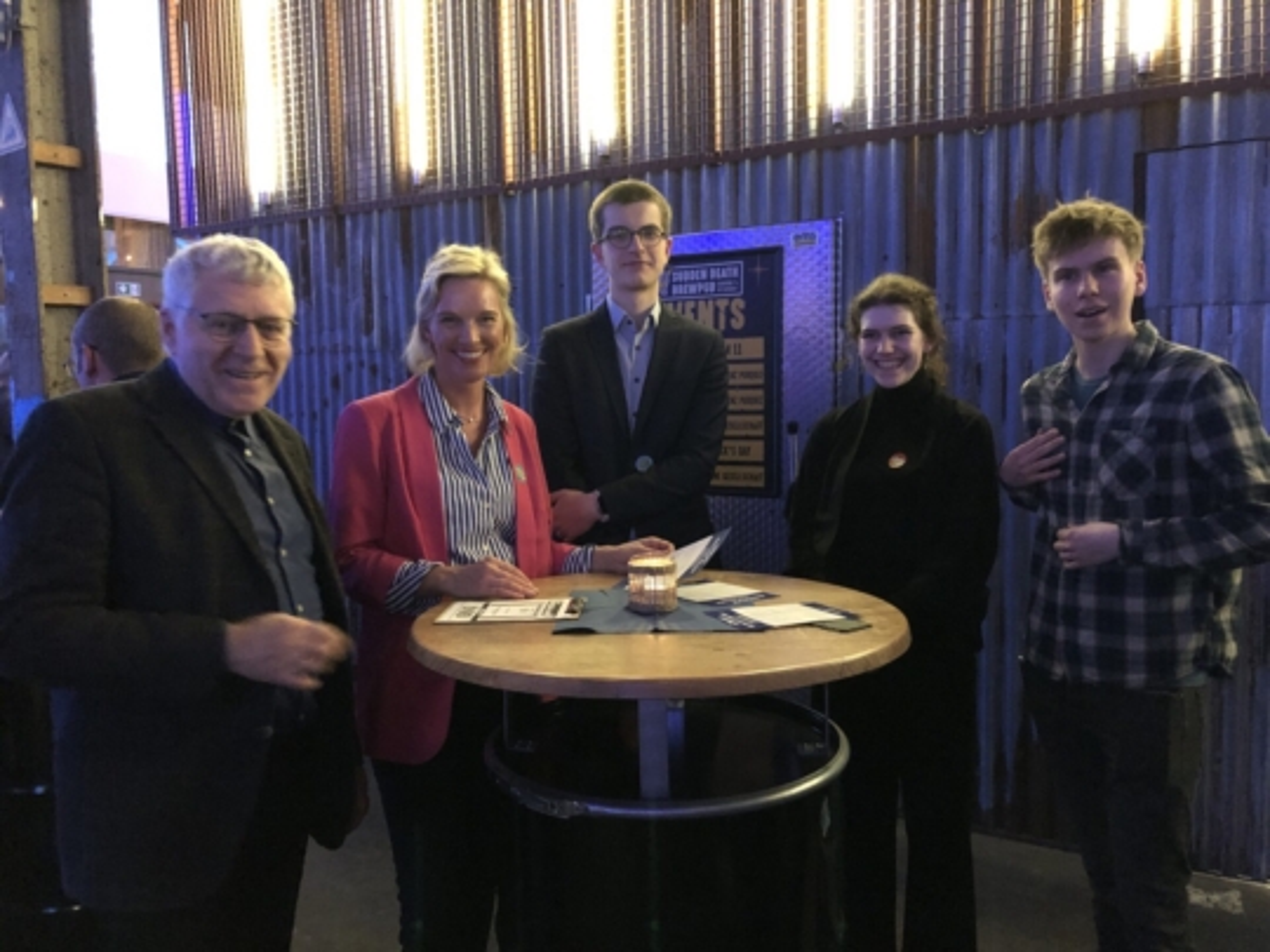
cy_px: 476
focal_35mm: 28
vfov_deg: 49.7
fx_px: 1027
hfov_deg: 63.4
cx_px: 635
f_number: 1.8
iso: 640
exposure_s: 1/18
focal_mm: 3.99
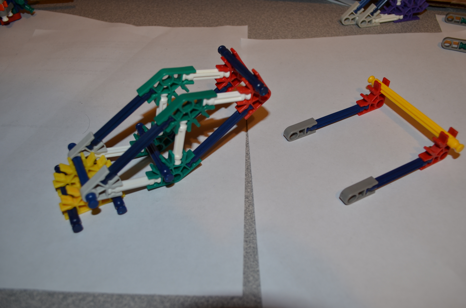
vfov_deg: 39.8
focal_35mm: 33
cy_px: 154
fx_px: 426
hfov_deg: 57.3
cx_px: 233
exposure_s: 1/30
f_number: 5.6
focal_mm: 22
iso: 200
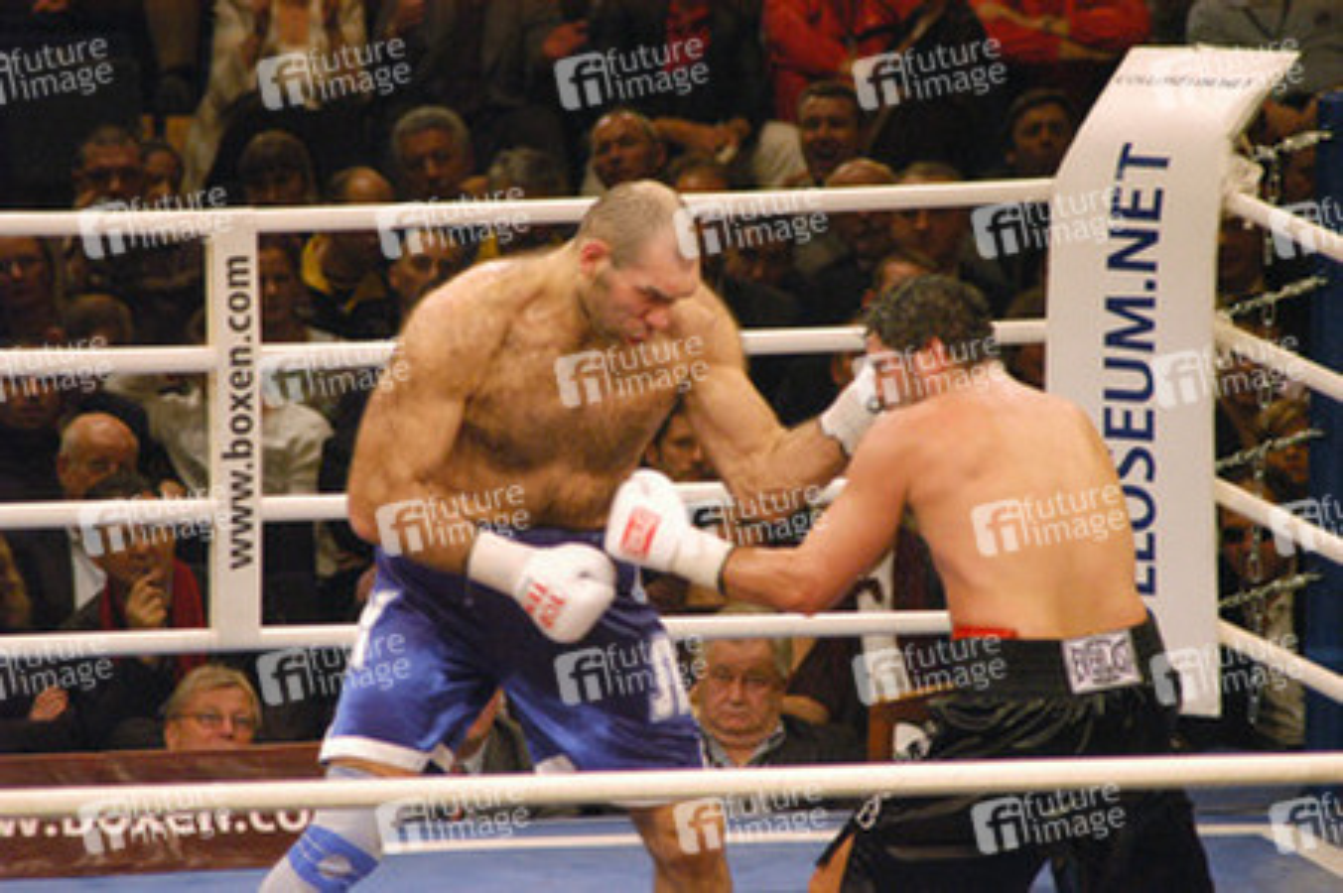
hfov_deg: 5.1
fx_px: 15097
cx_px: 672
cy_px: 446
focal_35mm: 405
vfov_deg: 3.4
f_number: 5.6
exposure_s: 1/250
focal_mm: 270
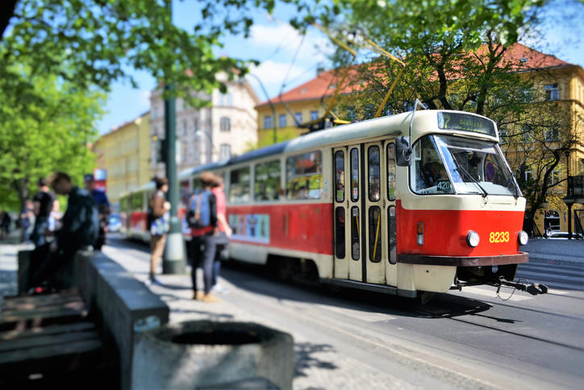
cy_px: 195
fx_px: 438
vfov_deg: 47.9
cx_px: 292
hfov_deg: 67.4
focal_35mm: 27
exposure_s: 1/800
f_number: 3.5
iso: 100
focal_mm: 18
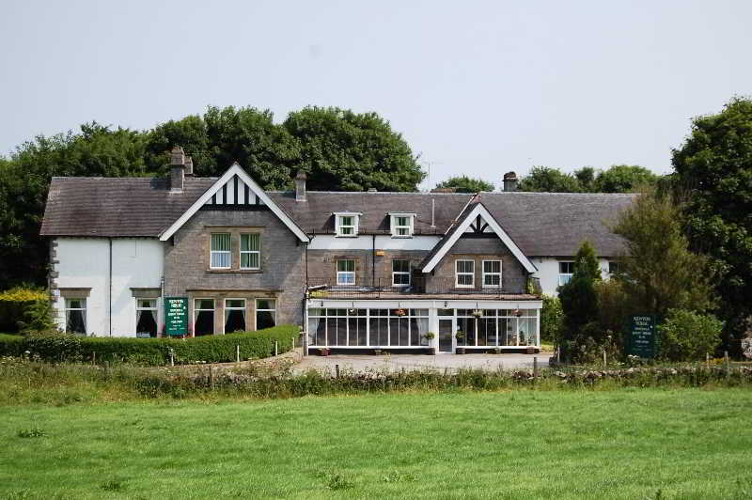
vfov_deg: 21.5
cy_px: 250
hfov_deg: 31.9
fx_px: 1315
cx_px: 376
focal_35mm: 63
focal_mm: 42
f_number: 5.3
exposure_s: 1/1000
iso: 220
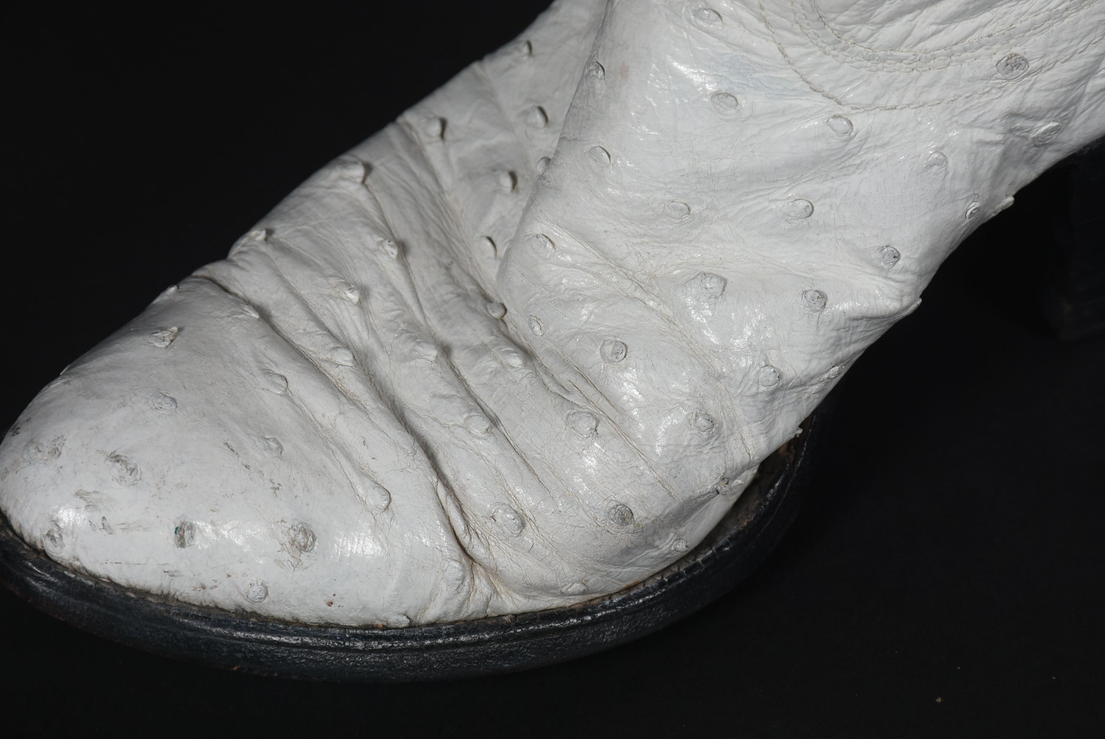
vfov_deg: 6.6
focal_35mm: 210
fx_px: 6451
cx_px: 552
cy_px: 370
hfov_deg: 9.8
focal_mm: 140
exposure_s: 1/125
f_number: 13
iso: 200
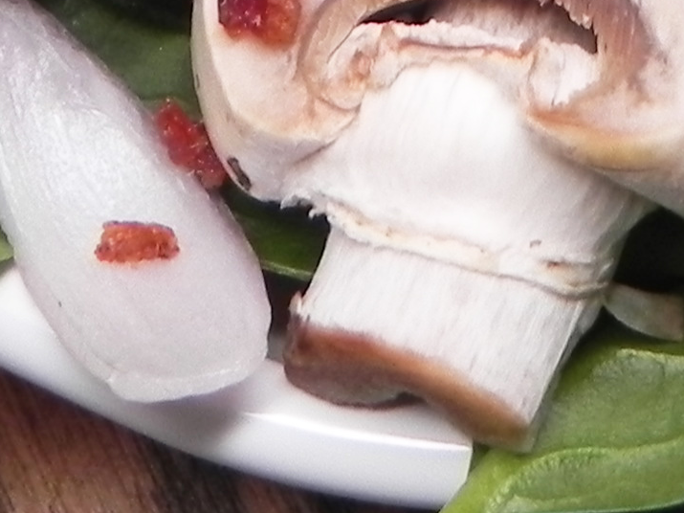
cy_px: -581
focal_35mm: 148
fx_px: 2924
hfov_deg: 13.3
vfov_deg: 9.3
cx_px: 457
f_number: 2.8
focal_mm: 5.2
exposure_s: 1/44.5
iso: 160
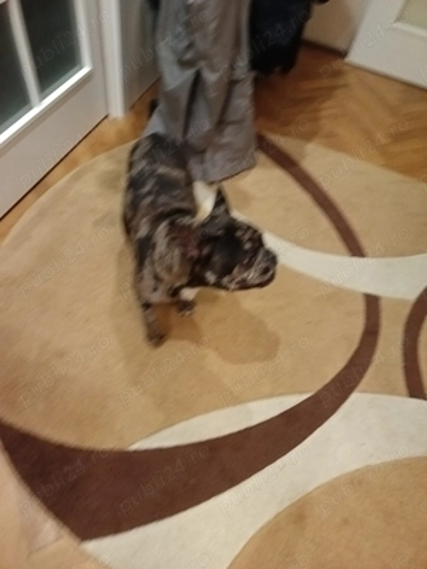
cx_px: 214
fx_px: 395
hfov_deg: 56.8
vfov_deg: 71.6
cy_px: 284
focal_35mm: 24
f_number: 1.75
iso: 3396
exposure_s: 1/33.3
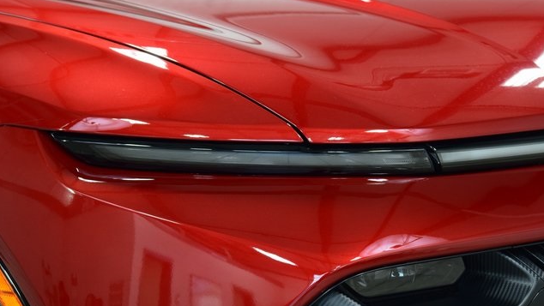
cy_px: 164
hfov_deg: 19.3
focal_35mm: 111
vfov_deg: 10.9
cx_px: 272
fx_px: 1602
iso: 1600
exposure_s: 1/30
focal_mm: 70
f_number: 7.1
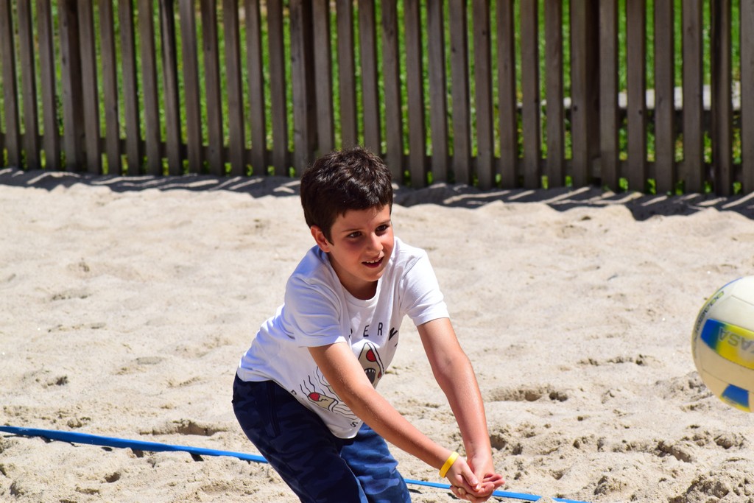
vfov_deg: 6.5
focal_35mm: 210
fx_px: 4399
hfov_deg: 9.8
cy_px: 252
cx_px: 377
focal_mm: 140
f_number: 11
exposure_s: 1/1250
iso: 800
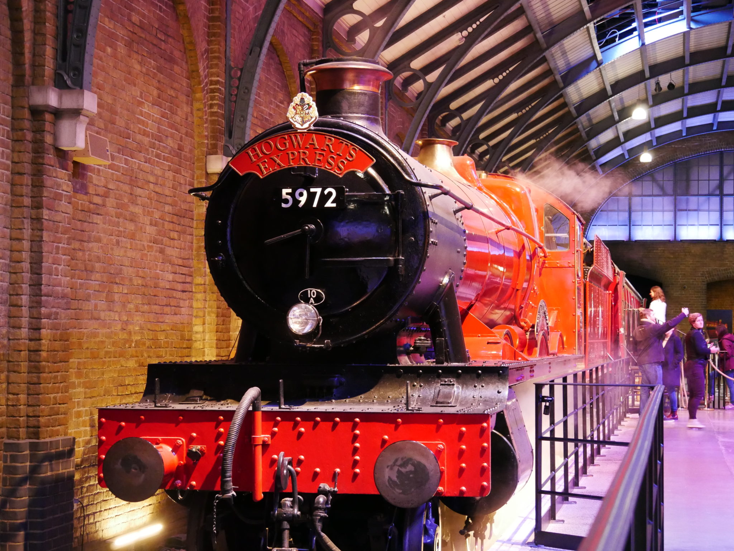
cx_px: 367
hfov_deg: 28.5
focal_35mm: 68
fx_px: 1443
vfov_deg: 21.6
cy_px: 276
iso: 3200
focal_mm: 34
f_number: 4.5
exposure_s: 1/15
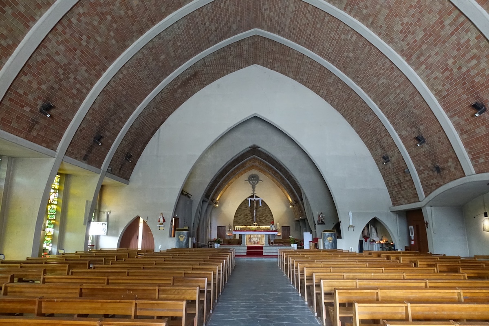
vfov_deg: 53.1
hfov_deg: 73.7
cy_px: 163
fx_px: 326
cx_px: 244
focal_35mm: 24
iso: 3200
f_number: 7.1
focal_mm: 8.8
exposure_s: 1/15
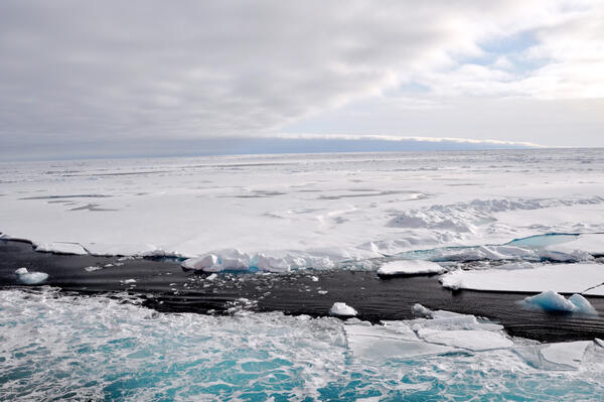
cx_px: 302
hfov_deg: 53.2
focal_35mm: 36
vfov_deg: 36.8
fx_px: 603
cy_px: 201
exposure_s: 1/320
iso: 200
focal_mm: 24
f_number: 9
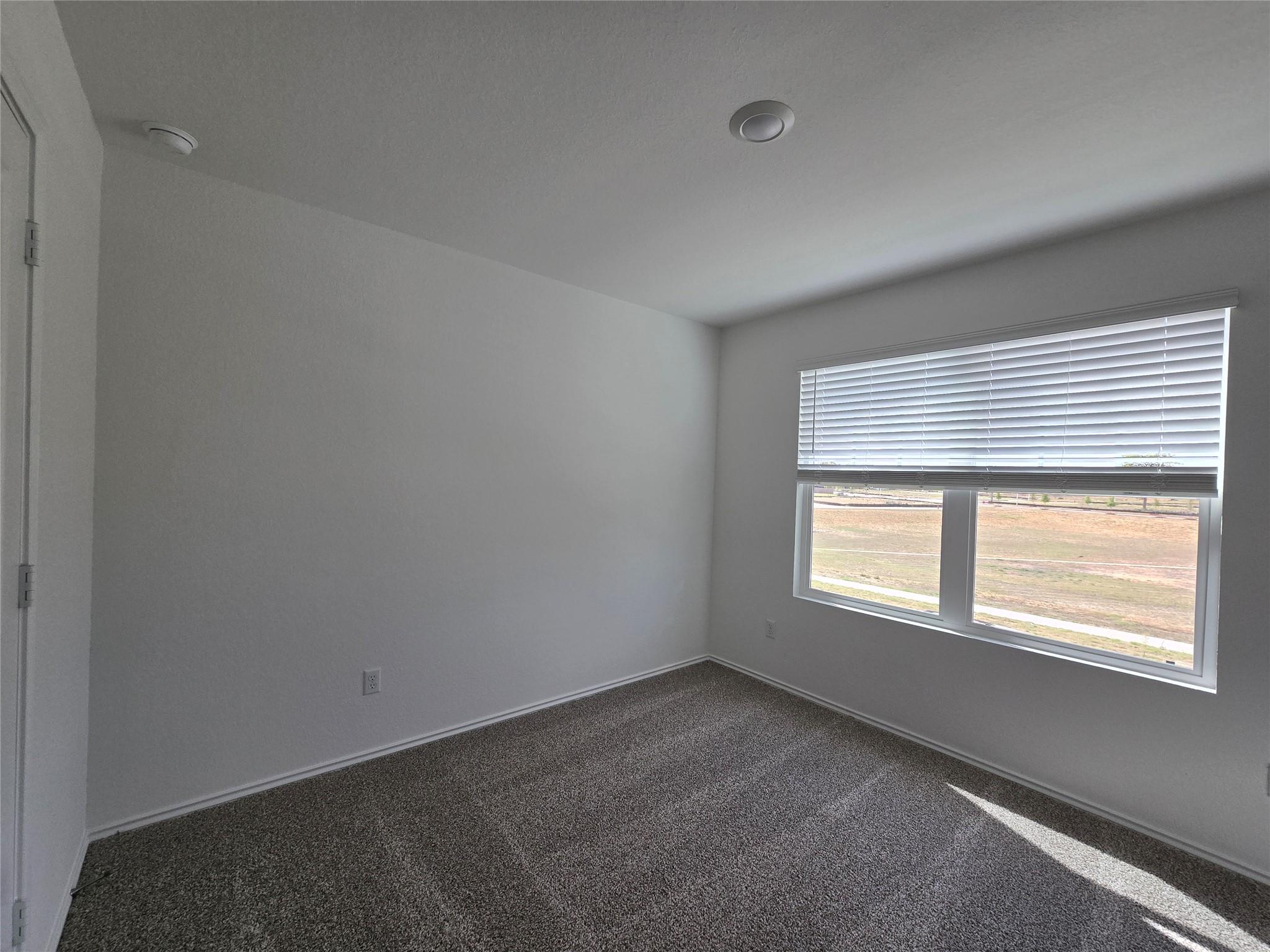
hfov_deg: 106.2
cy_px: 476
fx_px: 477
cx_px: 635
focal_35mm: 13
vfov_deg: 89.9
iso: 50
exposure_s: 1/268
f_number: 2.2
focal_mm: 2.2
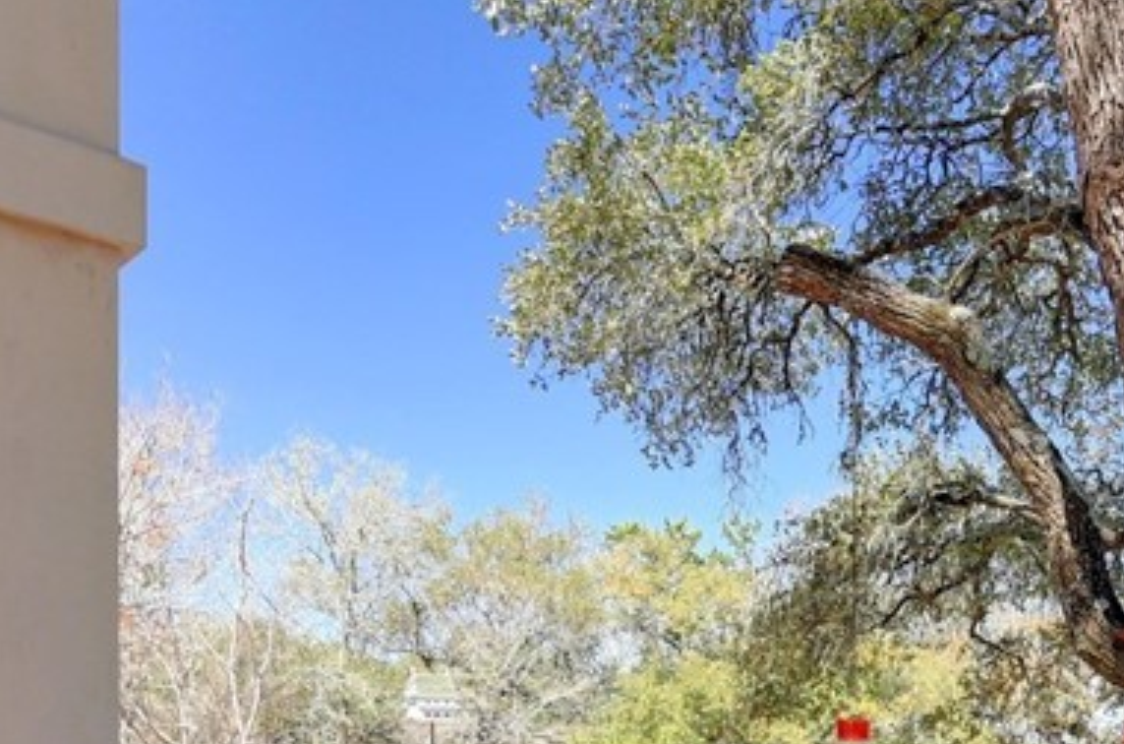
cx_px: 889
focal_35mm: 40
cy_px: 760
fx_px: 1246
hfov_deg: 46.2
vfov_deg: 30.6
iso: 2000
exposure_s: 1/640
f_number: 6.3
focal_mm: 14
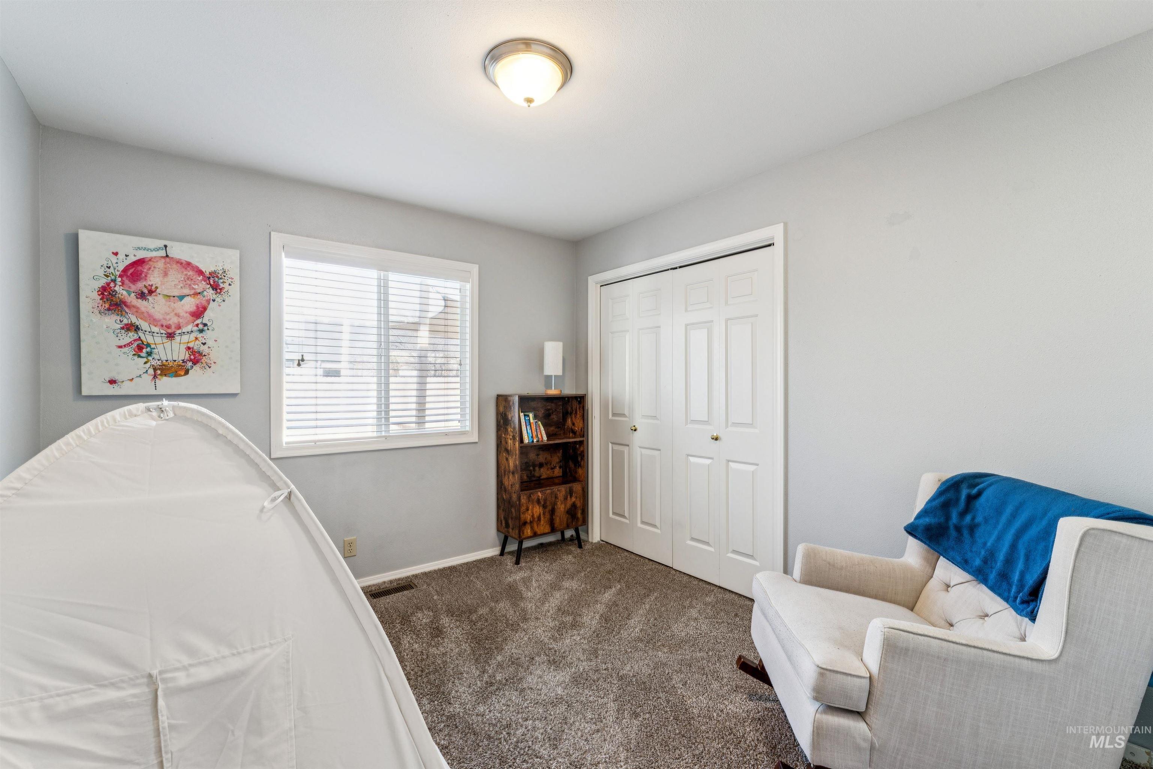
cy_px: 384
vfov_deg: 75.5
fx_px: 496
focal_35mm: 16
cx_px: 576
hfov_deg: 98.5
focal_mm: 15.5
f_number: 13
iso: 400
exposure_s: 1/5
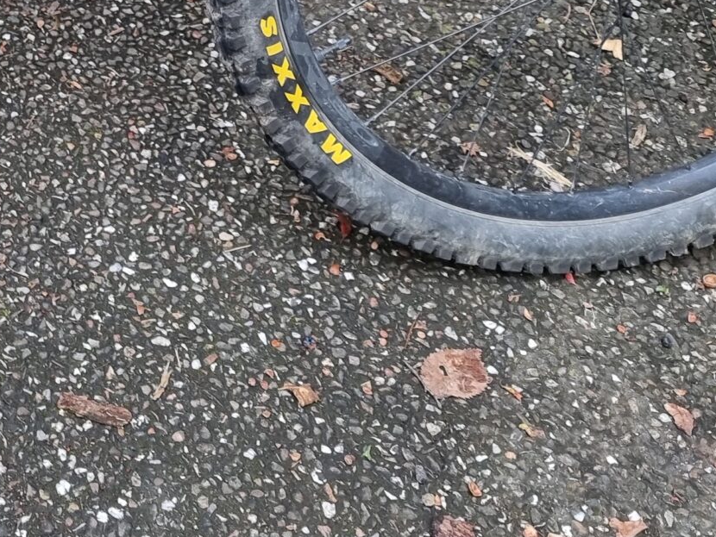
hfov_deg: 24.9
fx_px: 1531
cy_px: -259
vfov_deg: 17.9
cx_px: -27
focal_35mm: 74
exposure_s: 1/100
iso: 125
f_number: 1.8
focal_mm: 6.7
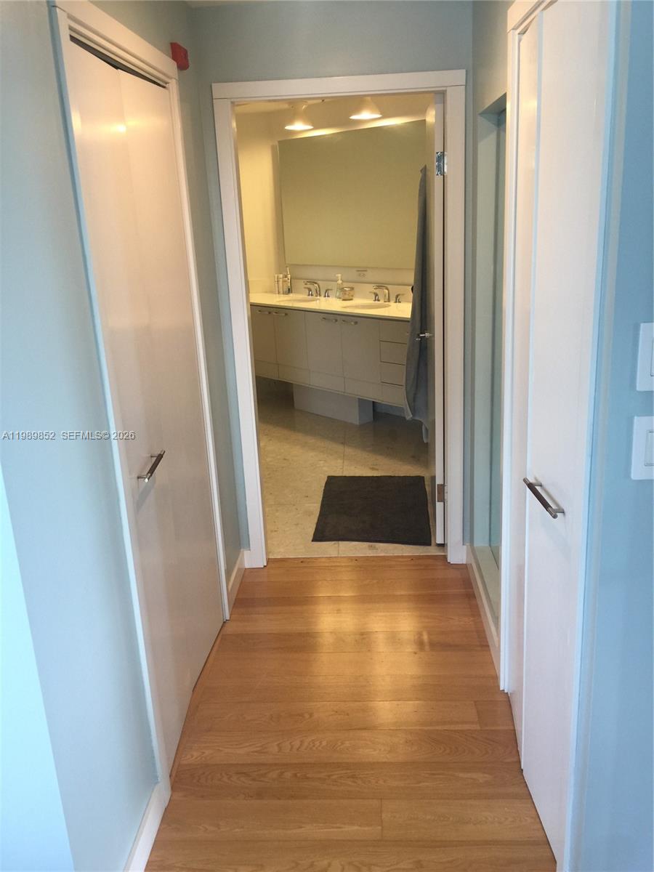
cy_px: 436
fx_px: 731
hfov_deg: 48.2
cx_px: 327
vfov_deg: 61.7
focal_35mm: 29
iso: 32
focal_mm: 4.15
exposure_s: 1/15
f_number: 2.2
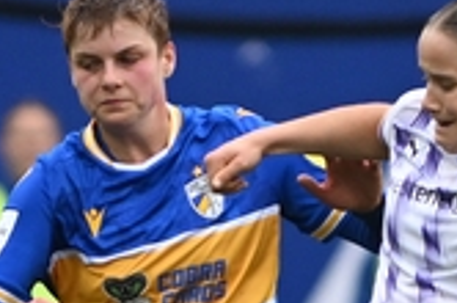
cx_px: 300
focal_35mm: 1087
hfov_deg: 1.9
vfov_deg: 1.3
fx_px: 13772
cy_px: 413
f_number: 2.8
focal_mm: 300
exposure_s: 1/2000
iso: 1100
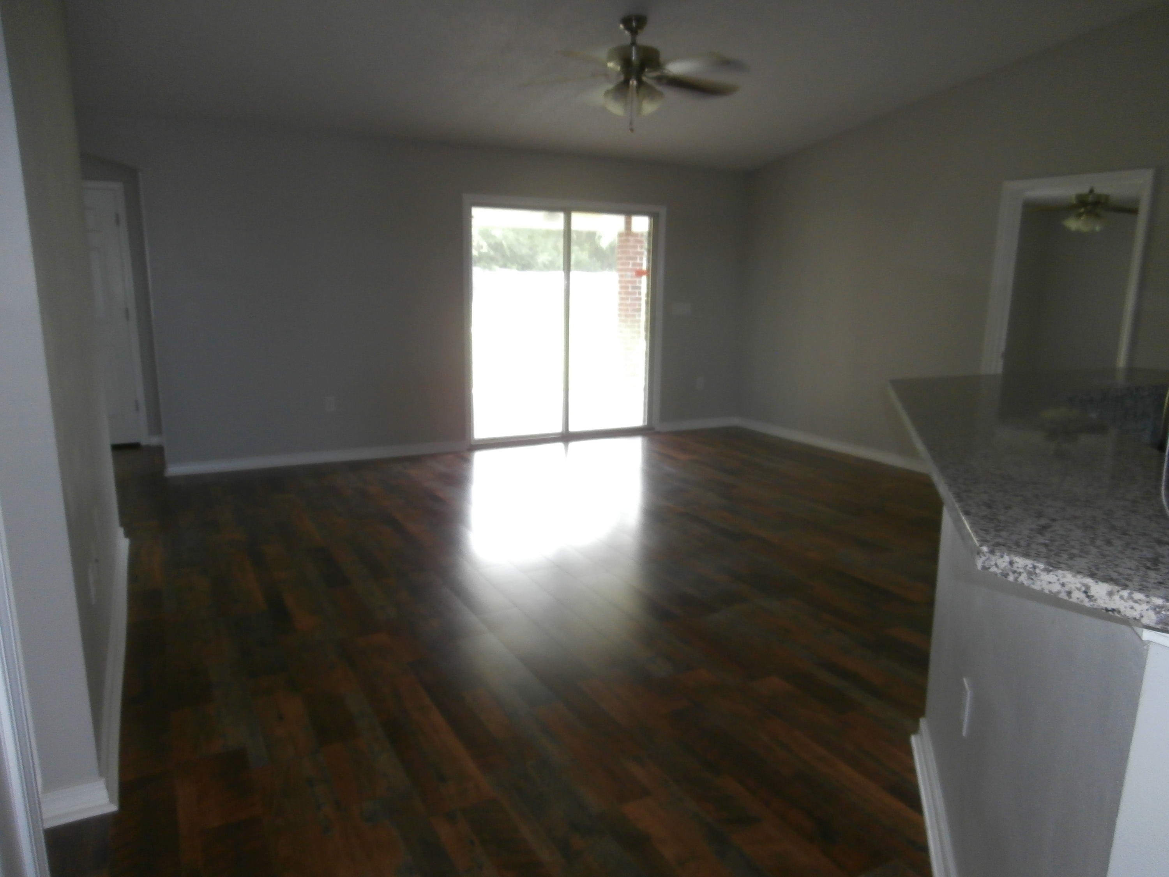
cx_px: 584
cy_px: 438
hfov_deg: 71.6
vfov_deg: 56.8
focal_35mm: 24
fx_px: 810
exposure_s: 1/30
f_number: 3
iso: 200
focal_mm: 4.2
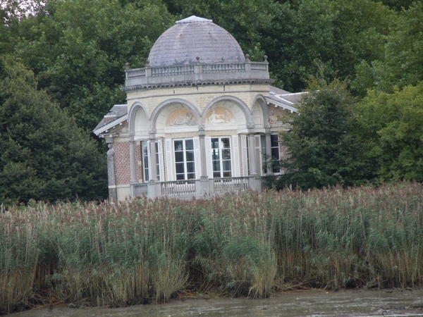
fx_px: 3666
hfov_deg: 6.6
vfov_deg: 5.0
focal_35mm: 300
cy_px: 158
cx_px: 212
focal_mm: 54
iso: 250
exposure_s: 1/250
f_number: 5.6
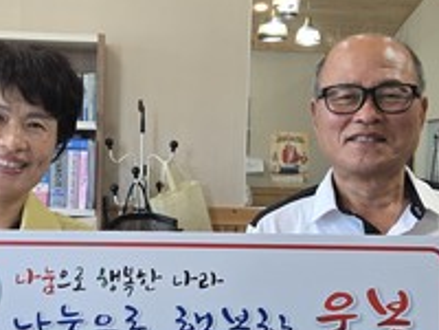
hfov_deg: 28.1
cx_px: 167
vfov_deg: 21.2
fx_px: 875
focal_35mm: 69
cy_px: 220
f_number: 1.8
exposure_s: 1/120
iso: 125
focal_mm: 5.4
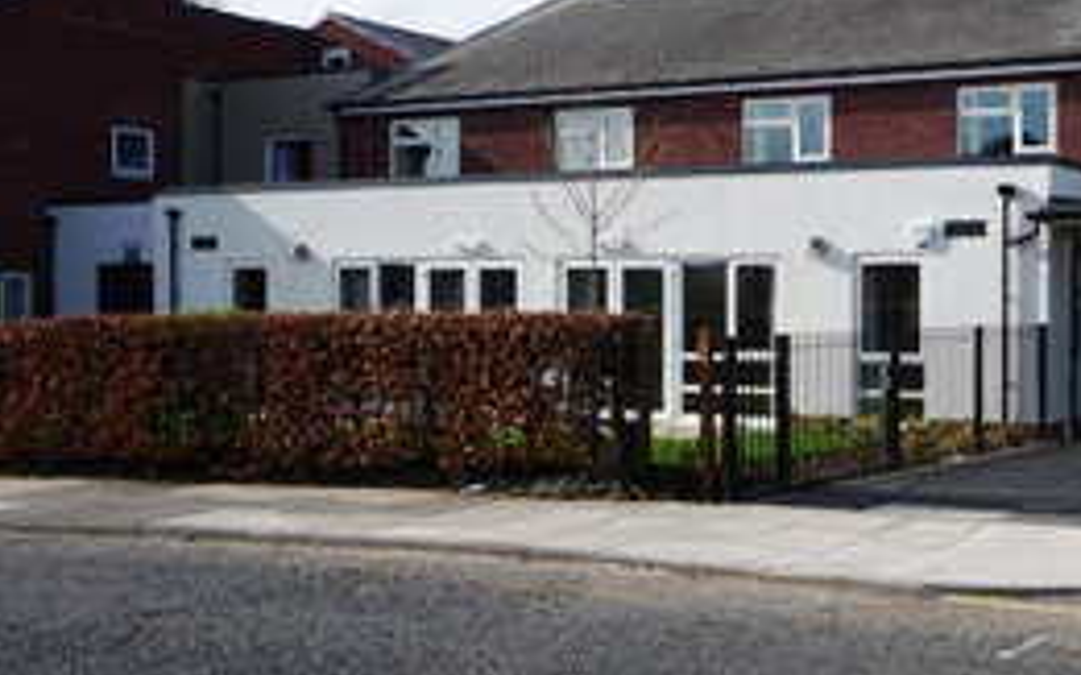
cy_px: 315
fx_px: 1502
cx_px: 924
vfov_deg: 25.3
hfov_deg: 37.6
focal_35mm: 51
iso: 100
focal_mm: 4.7
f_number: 3.3
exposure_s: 1/1000
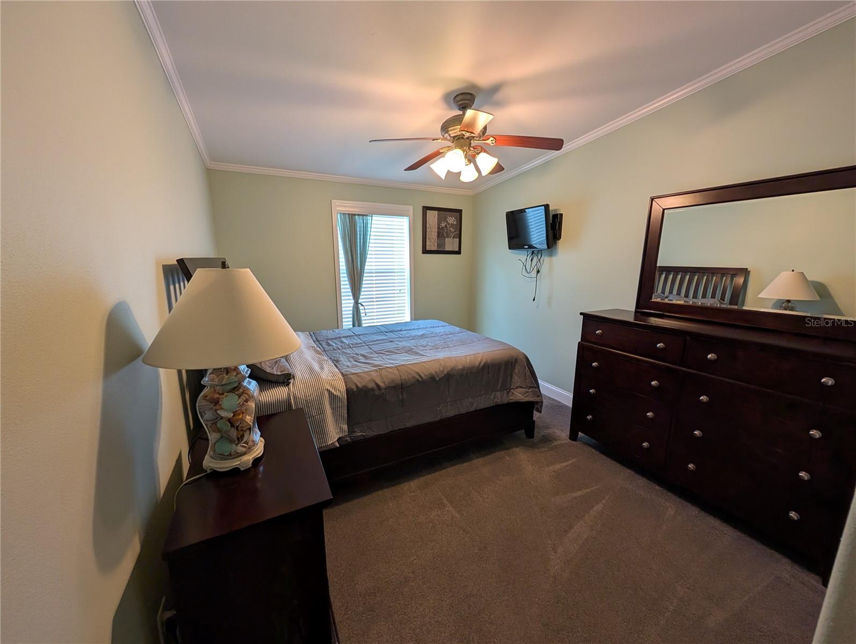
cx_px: 428
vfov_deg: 94.6
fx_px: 297
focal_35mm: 12
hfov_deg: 110.5
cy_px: 322
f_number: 1.7
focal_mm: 2.02
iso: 76
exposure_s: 1/60
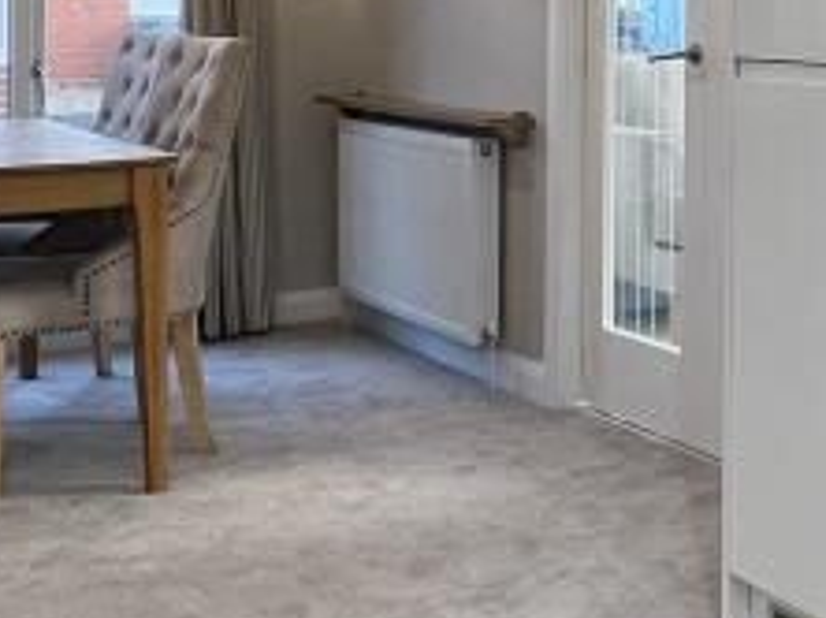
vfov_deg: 23.5
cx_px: 804
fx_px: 1430
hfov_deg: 30.2
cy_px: 19
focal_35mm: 60
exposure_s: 1/100
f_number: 1.8
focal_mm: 1.57
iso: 80
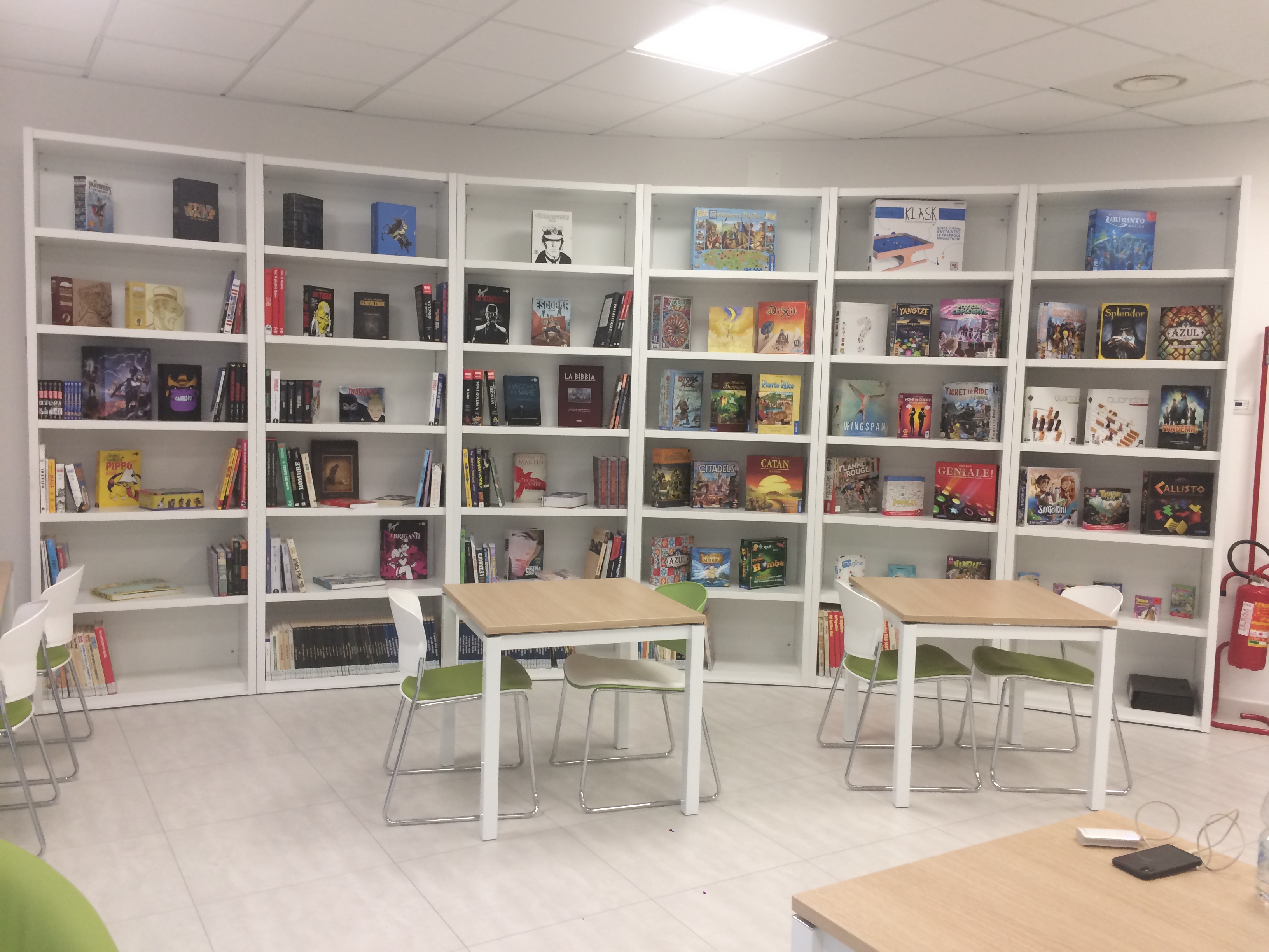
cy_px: 476
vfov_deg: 48.2
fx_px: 1063
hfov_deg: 61.7
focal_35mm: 29
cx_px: 634
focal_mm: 4.15
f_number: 2.2
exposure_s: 1/33
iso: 50
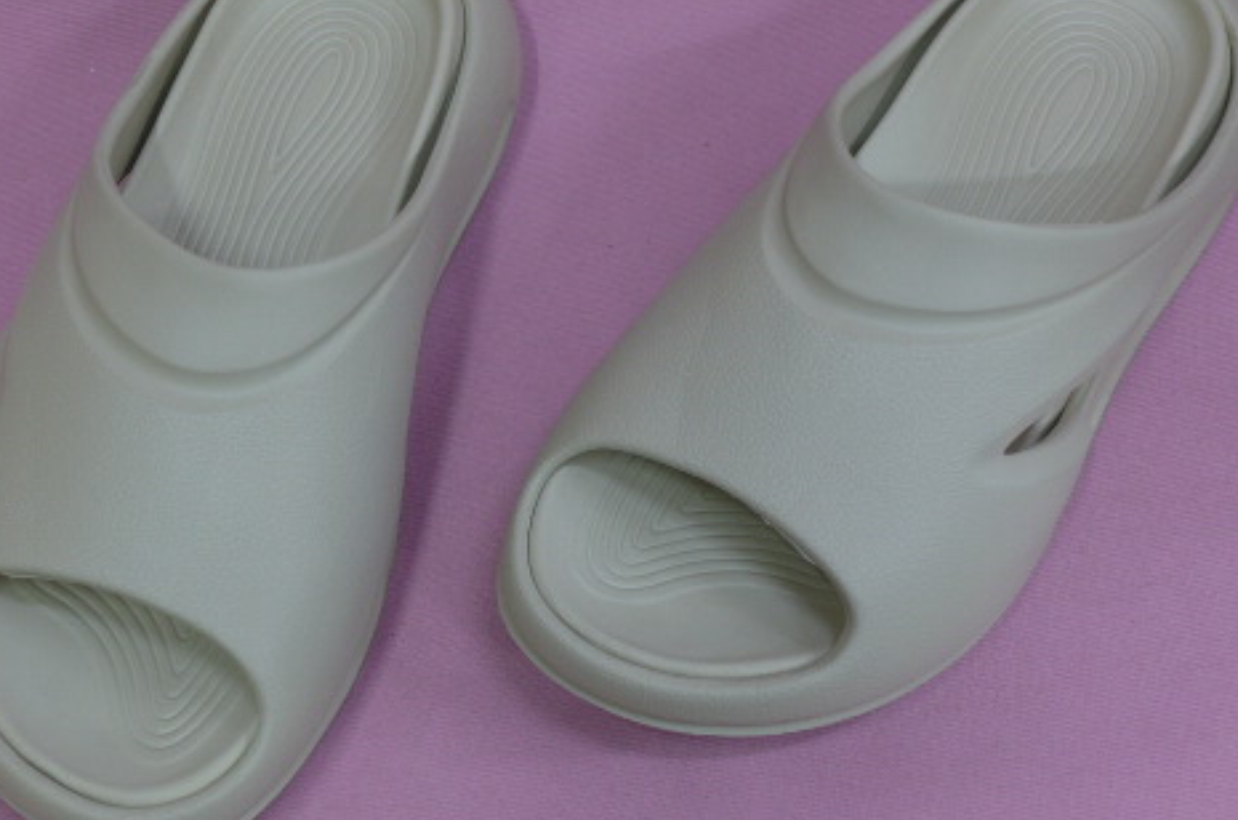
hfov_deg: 36.2
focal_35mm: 55
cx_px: 516
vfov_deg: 24.5
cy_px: 383
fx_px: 1887
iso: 100
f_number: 1.7
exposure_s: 1/80
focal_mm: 7.9
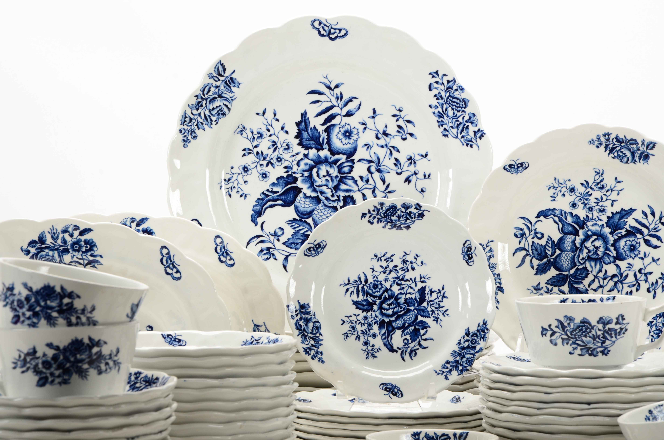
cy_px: 220
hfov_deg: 13.1
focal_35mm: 158
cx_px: 332
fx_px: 2899
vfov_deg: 8.7
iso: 200
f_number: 16
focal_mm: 105
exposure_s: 1/160
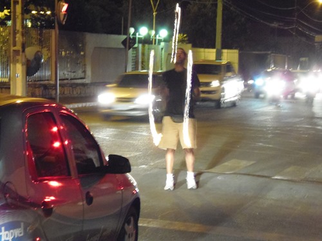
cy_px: 120
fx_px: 921
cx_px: 161
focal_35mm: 99
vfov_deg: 14.9
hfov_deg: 19.8
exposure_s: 1/6
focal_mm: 18.4
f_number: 4.4
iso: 800
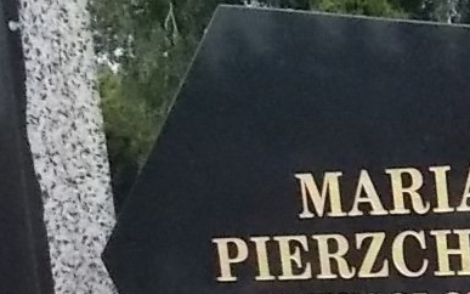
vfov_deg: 11.3
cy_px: 356
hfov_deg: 15.8
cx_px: 819
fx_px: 1460
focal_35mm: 114
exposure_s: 1/400
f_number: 8
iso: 400
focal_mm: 4.6
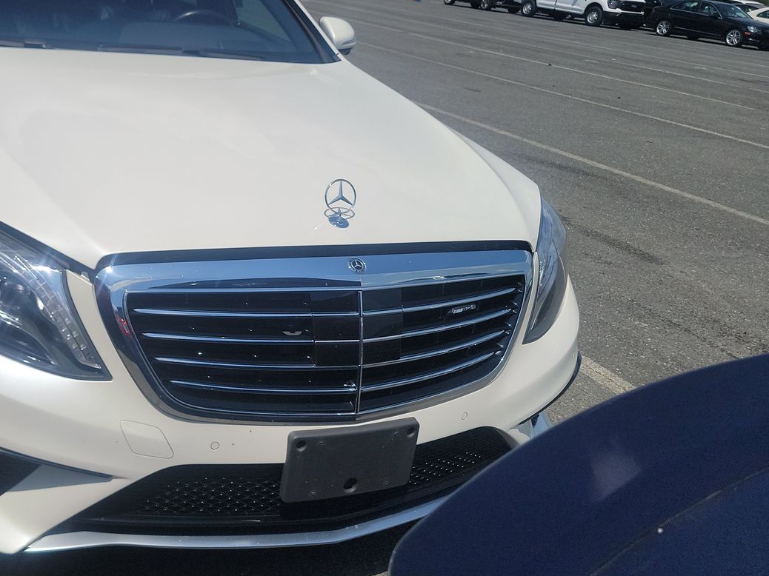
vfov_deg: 38.5
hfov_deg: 47.9
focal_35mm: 37
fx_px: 822
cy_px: 227
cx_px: 178
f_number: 1.8
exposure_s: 1/2744
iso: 50
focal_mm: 6.7
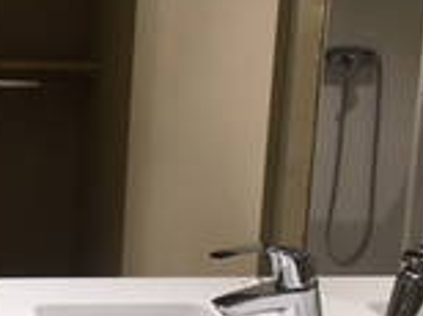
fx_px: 830
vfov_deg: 21.6
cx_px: 14
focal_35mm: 68
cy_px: 162
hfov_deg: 27.2
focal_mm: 4.15
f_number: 2.2
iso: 80
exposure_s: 1/33
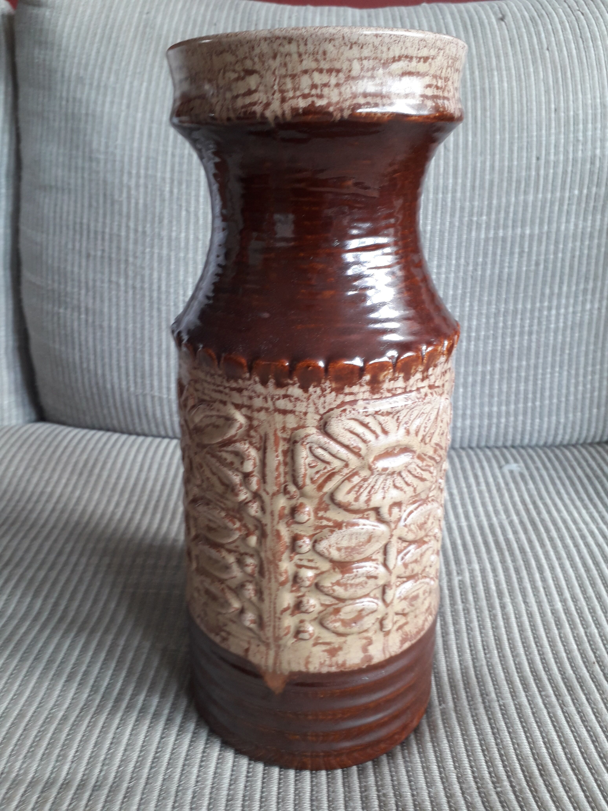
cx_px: 304
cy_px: 406
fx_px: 632
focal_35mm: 27
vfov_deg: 65.3
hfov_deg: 51.4
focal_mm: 3.6
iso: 50
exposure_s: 1/50
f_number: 1.9
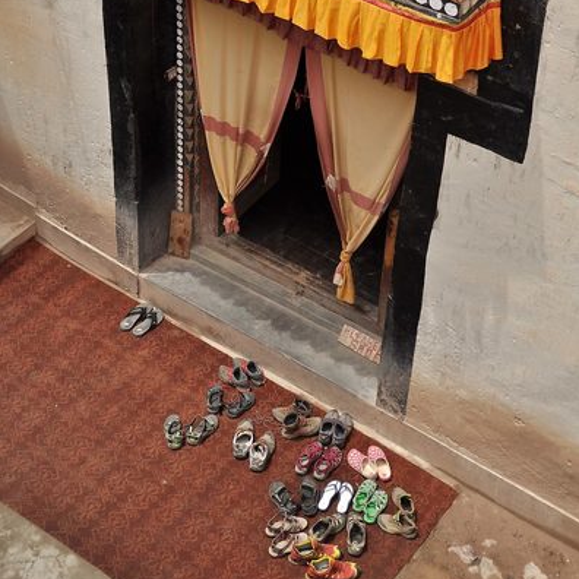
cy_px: 184
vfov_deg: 21.3
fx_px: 1533
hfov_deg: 21.4
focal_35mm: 81
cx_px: 290
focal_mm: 42
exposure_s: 1/320
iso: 125
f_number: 9
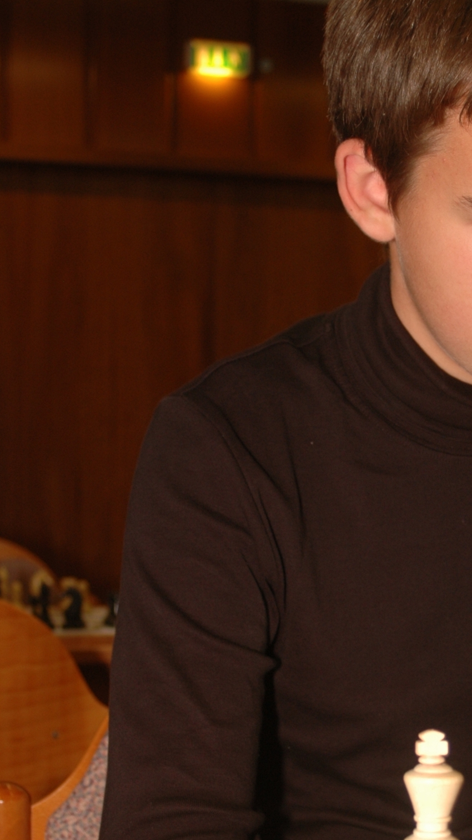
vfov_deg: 24.9
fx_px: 1891
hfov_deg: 14.1
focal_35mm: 85
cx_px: 415
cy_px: 576
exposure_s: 1/60
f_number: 4.8
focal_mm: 34
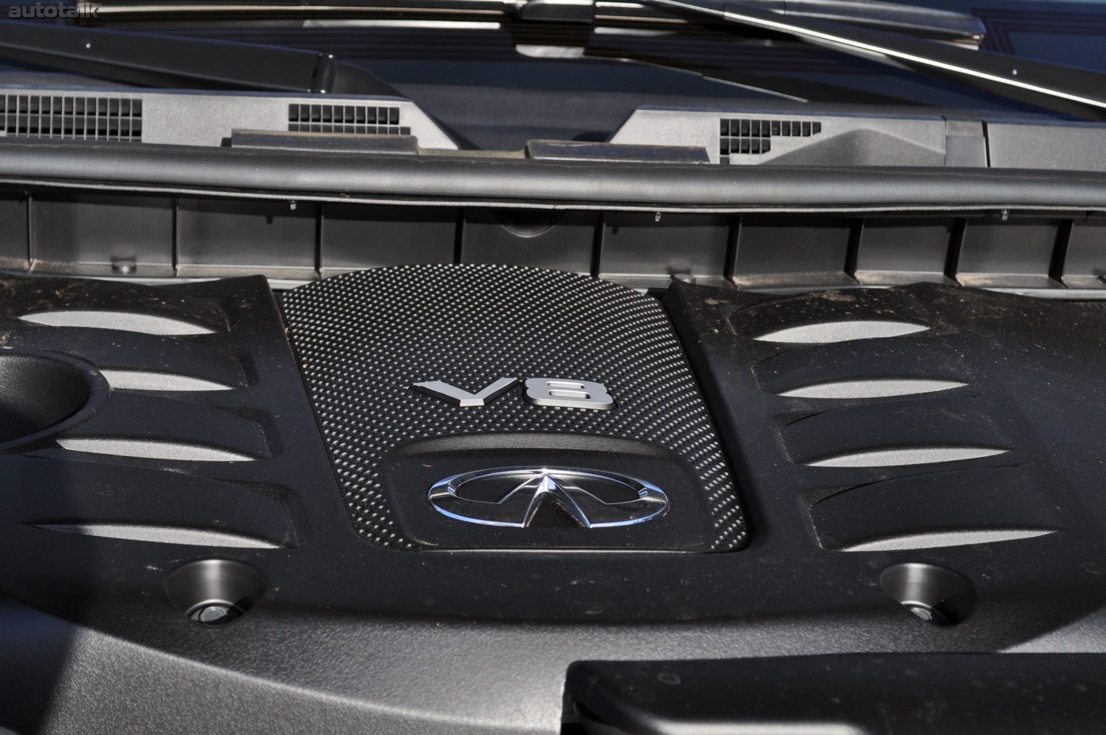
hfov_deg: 28.1
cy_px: 368
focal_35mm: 72
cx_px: 553
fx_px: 2210
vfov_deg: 18.9
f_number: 8
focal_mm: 48
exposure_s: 1/250
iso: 200
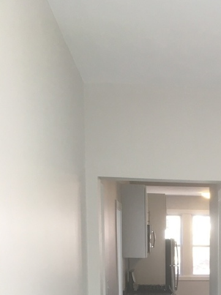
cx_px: 242
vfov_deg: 27.5
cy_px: 319
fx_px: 554
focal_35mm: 65
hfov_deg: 21.4
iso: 25
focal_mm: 4.15
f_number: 2.2
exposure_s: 1/40
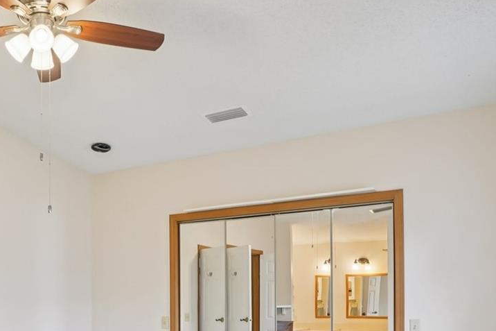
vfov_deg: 33.0
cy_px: 307
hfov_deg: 47.4
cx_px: 87
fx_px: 523
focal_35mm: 38
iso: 400
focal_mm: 17
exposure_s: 1/15
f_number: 8
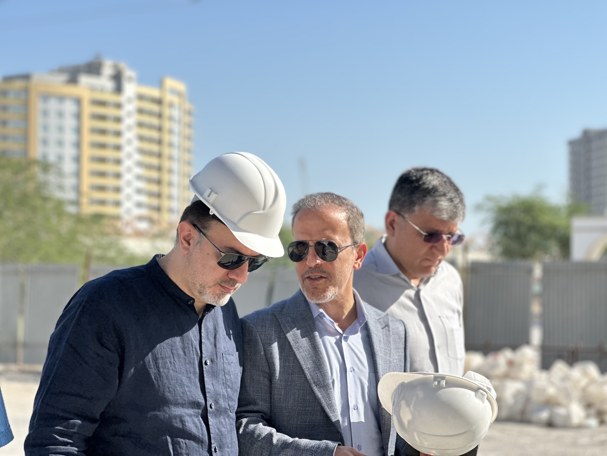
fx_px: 1350
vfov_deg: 19.1
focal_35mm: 77
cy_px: 228
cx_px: 304
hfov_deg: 25.3
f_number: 2.8
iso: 32
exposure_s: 1/536
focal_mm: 9
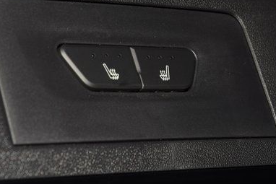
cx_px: 136
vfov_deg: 7.8
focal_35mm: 176
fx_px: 1350
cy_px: 65
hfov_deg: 11.7
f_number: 8
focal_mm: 70
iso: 100
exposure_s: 1/125
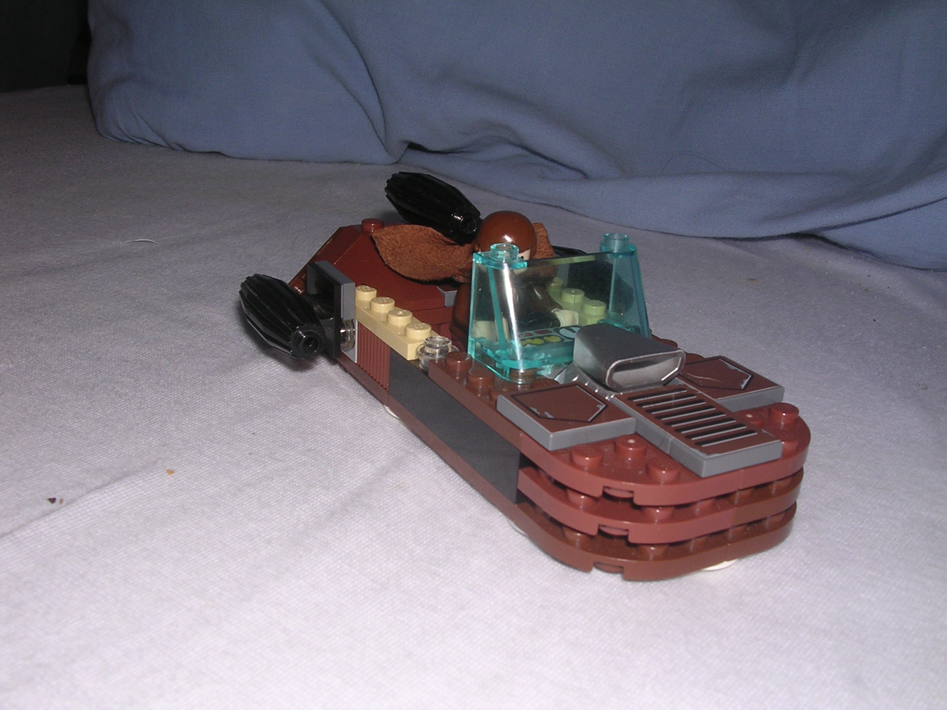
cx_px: 474
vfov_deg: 37.7
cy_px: 355
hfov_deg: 49.0
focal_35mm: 38
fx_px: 1040
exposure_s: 1/60.1
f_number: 5.6
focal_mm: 5.8
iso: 100
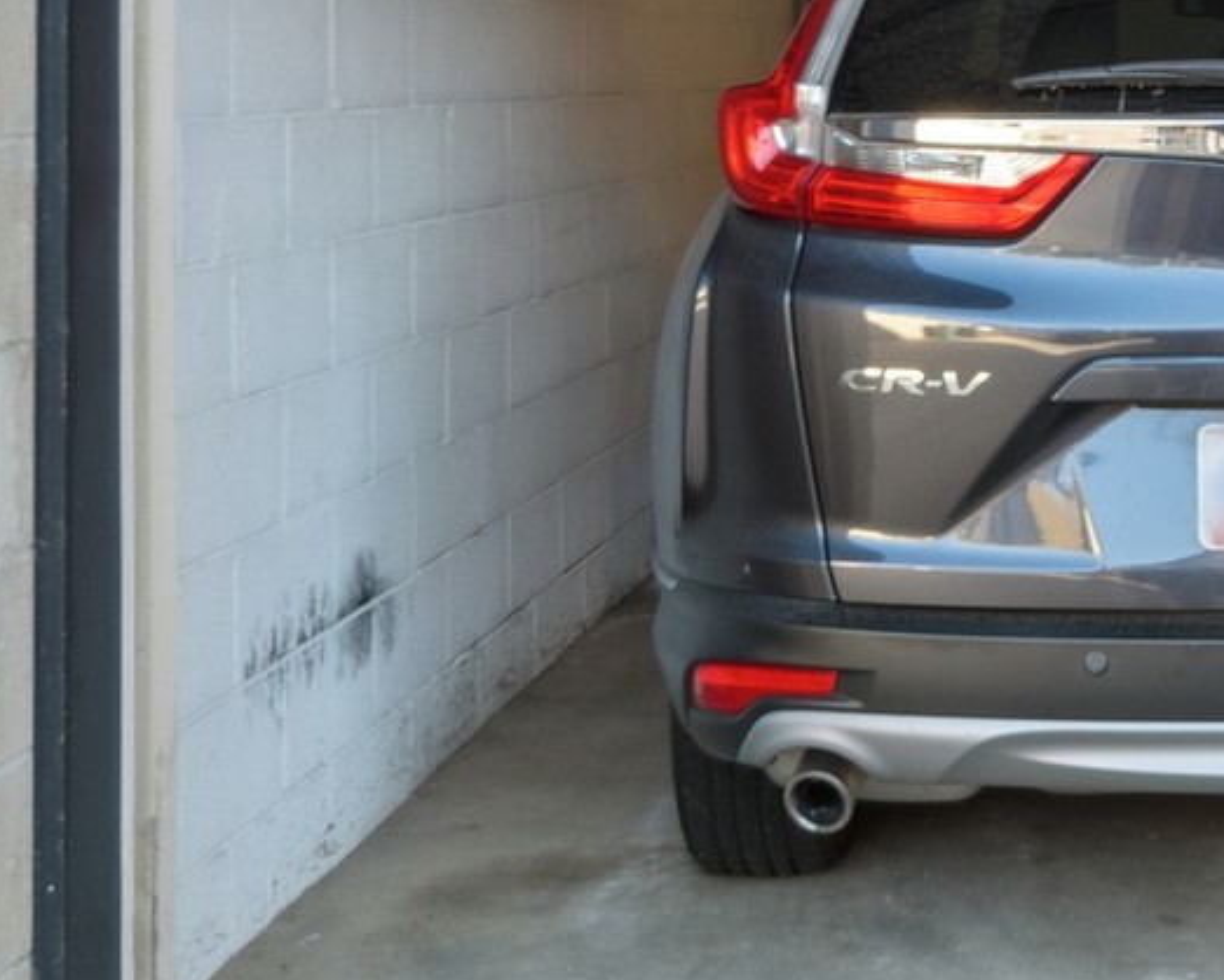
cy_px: 98
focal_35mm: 70
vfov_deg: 21.4
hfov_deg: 25.8
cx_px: 1216
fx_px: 2537
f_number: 11
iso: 100
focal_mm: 15.6
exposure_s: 1/5
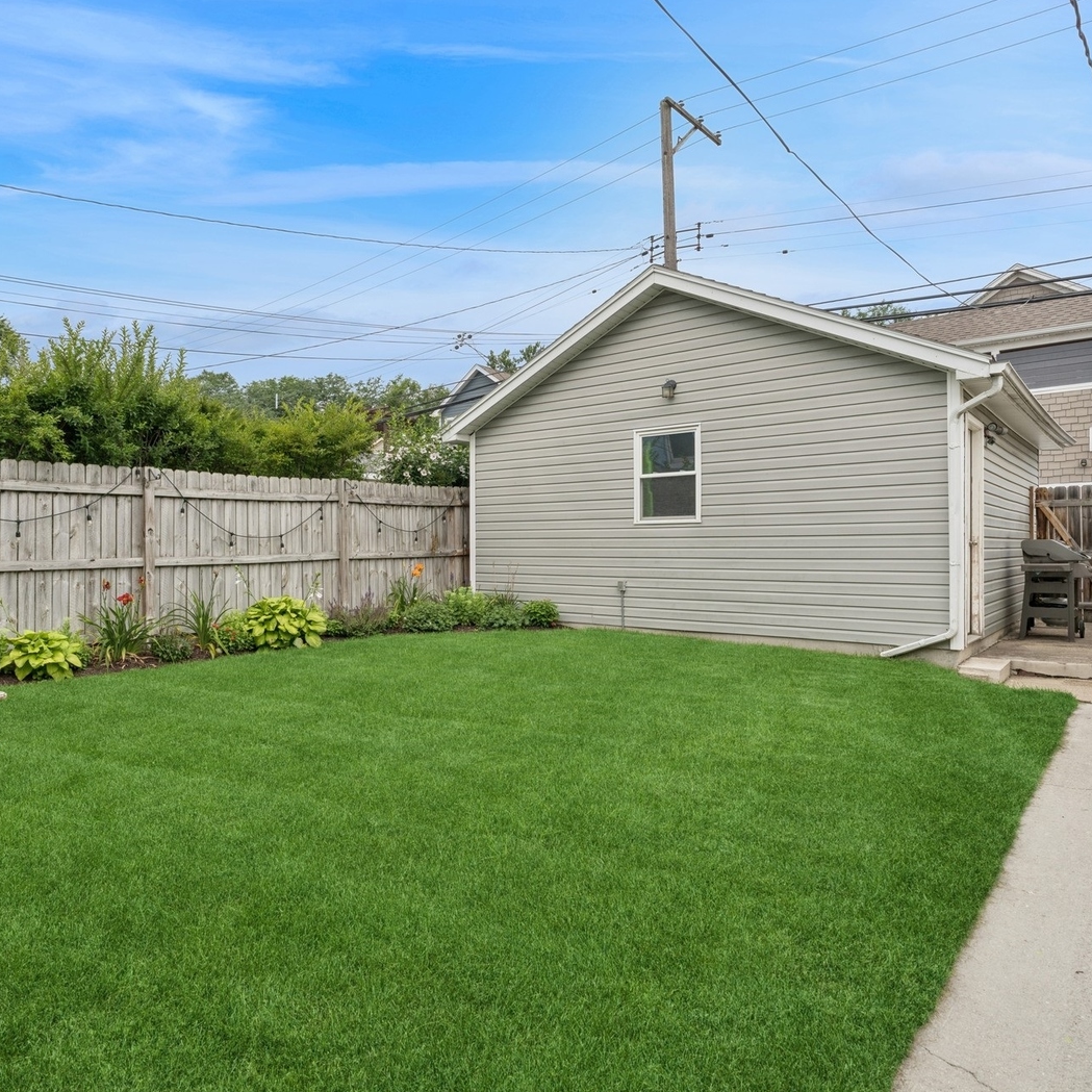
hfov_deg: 71.6
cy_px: 552
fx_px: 749
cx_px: 454
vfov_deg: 72.1
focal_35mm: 21
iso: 200
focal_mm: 16
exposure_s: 1/400
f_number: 8
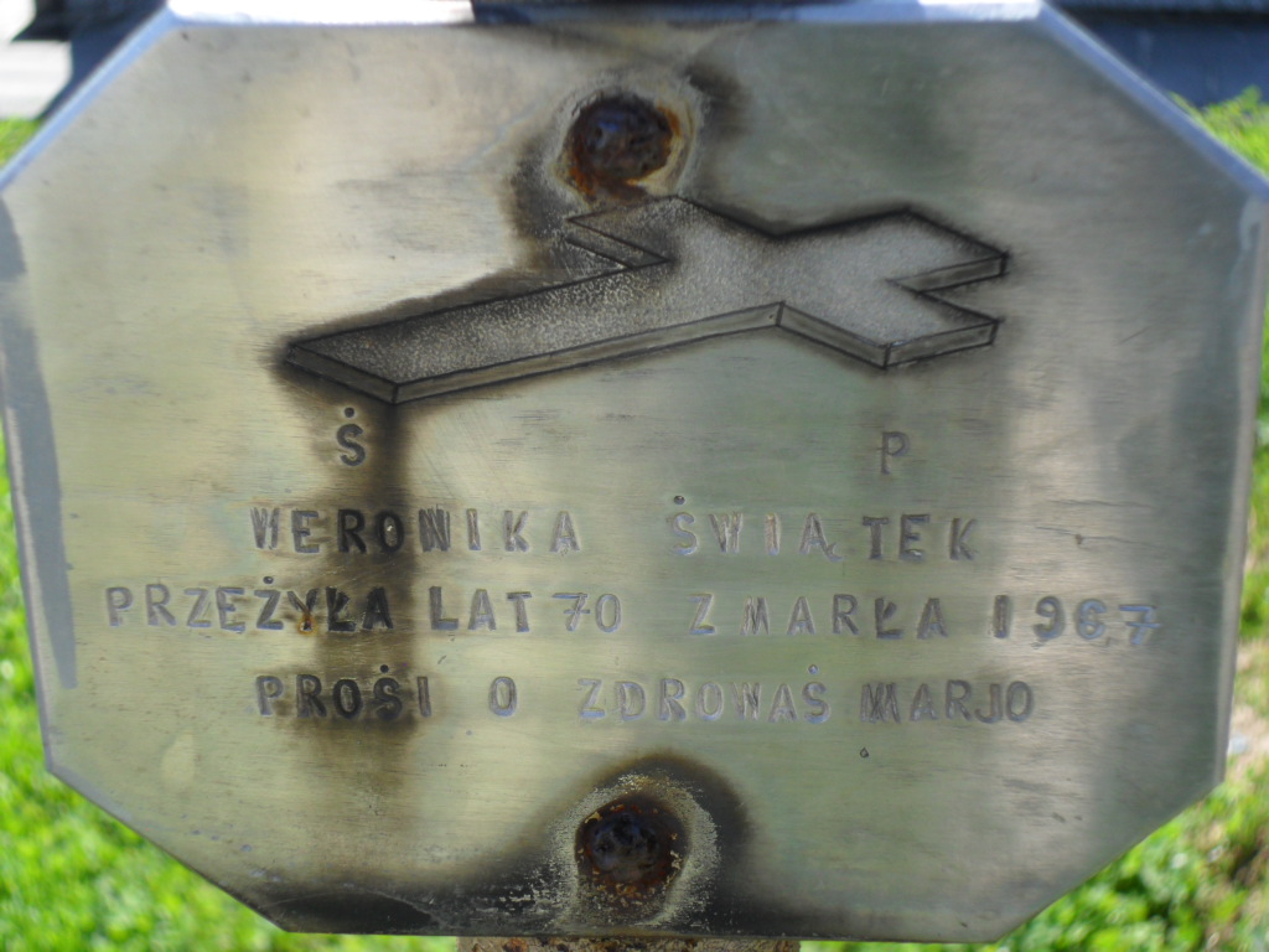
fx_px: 3153
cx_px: 634
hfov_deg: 22.8
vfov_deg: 17.2
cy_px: 476
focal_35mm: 86
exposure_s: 1/250
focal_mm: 15.4
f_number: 4.3
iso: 100
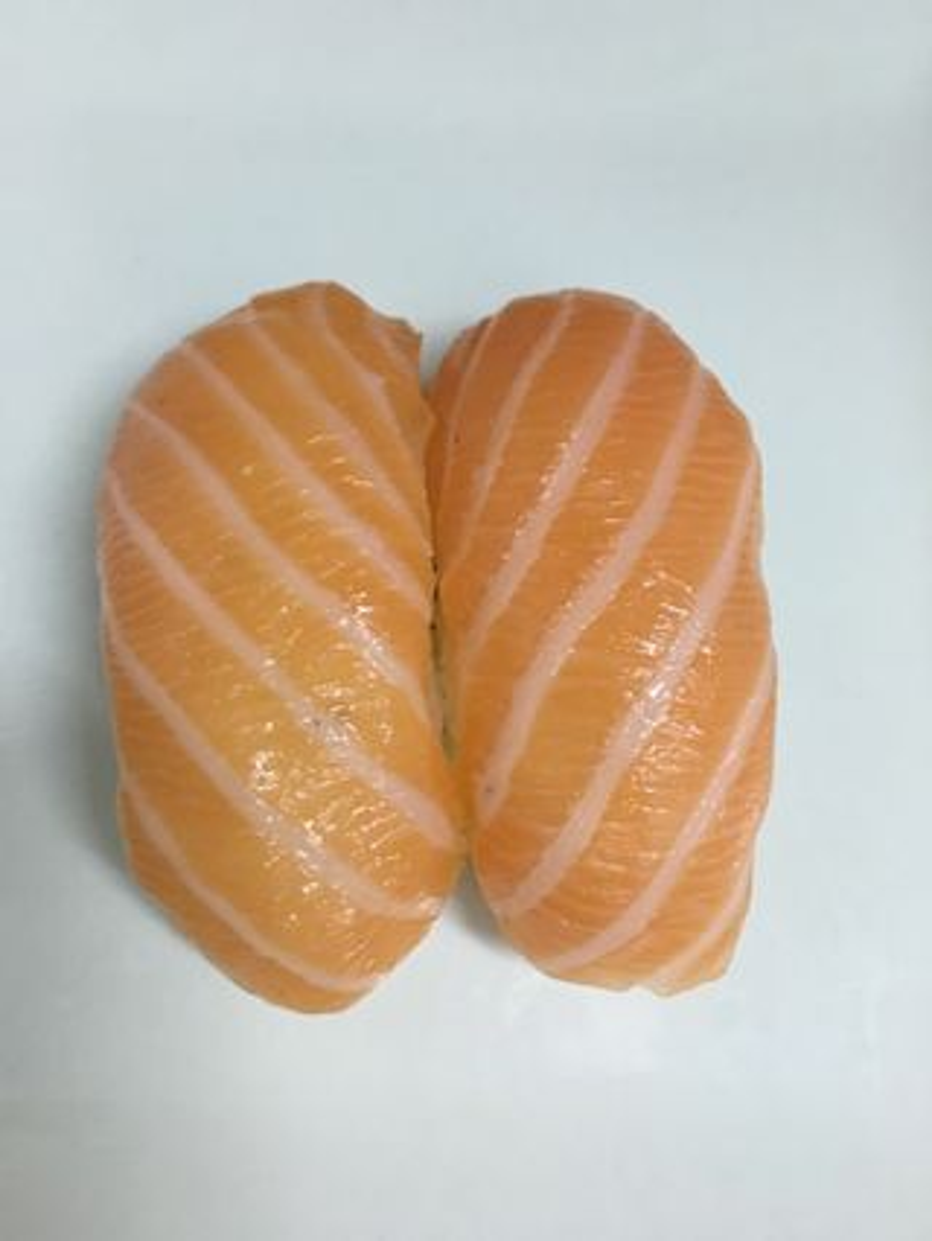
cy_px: 620
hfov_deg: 48.3
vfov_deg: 61.6
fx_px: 1040
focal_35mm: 29
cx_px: 466
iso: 100
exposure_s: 1/17
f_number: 2.2
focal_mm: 4.15
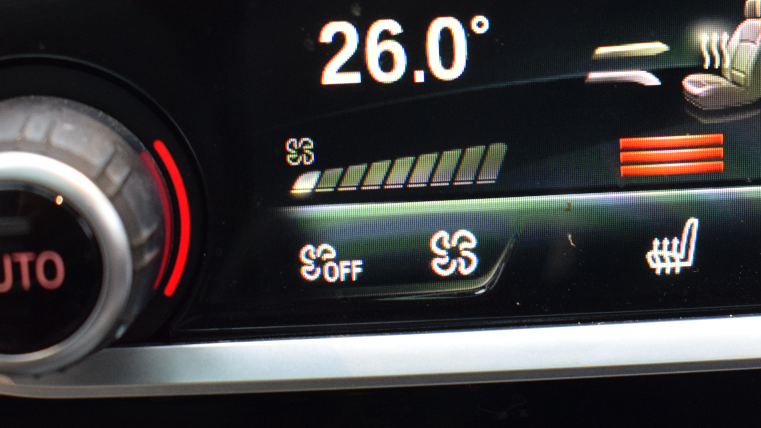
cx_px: 619
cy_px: 156
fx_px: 2401
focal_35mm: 119
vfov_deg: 10.2
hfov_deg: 17.8
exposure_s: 1/20
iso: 1000
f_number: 5.6
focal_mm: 46
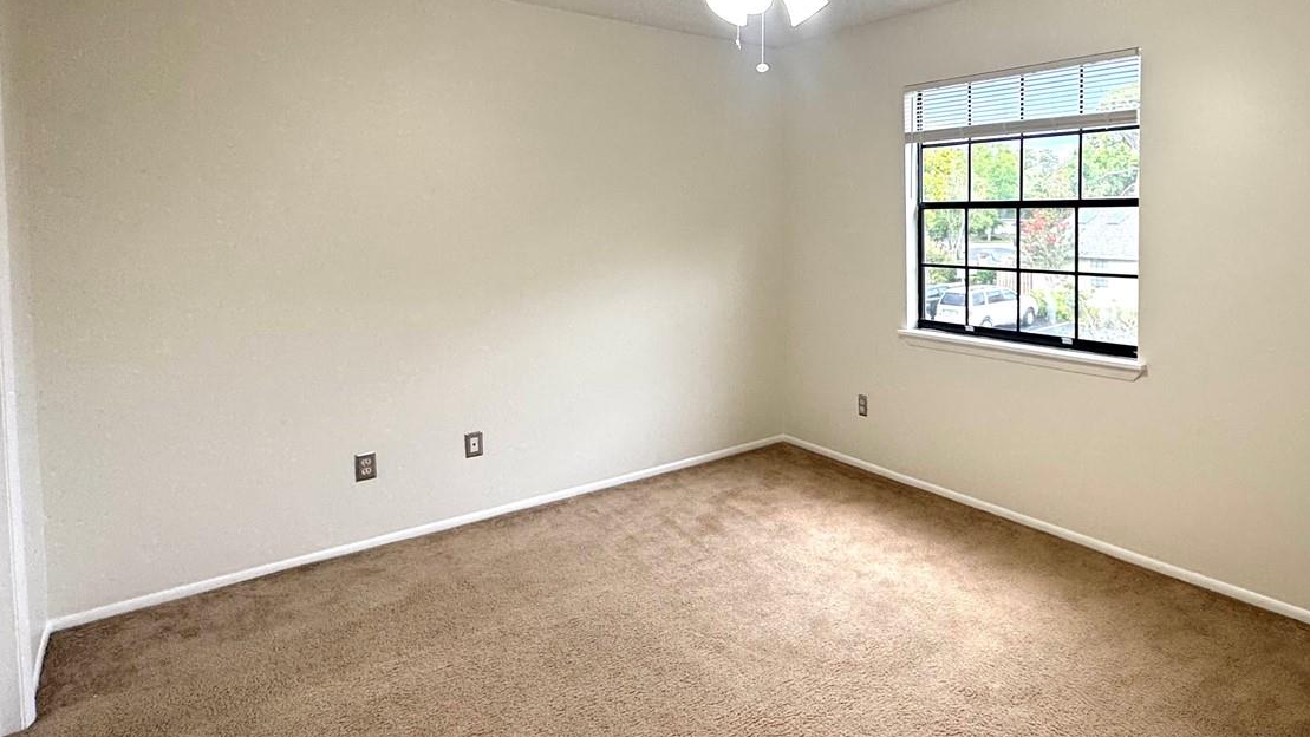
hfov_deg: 76.9
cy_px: 252
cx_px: 936
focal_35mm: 22
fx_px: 764
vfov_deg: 50.6
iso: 125
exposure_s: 1/120
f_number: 2.2
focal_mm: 2.22
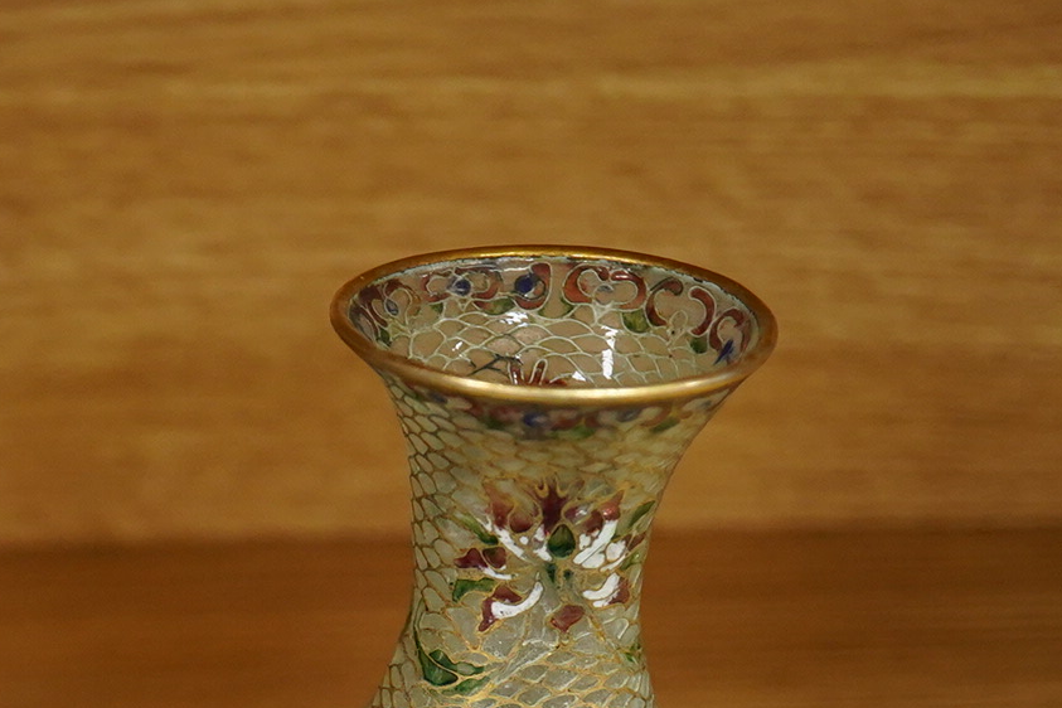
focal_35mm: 105
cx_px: 112
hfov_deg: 19.1
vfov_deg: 12.8
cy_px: 823
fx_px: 3097
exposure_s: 1/200
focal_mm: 30
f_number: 4.5
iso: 2500
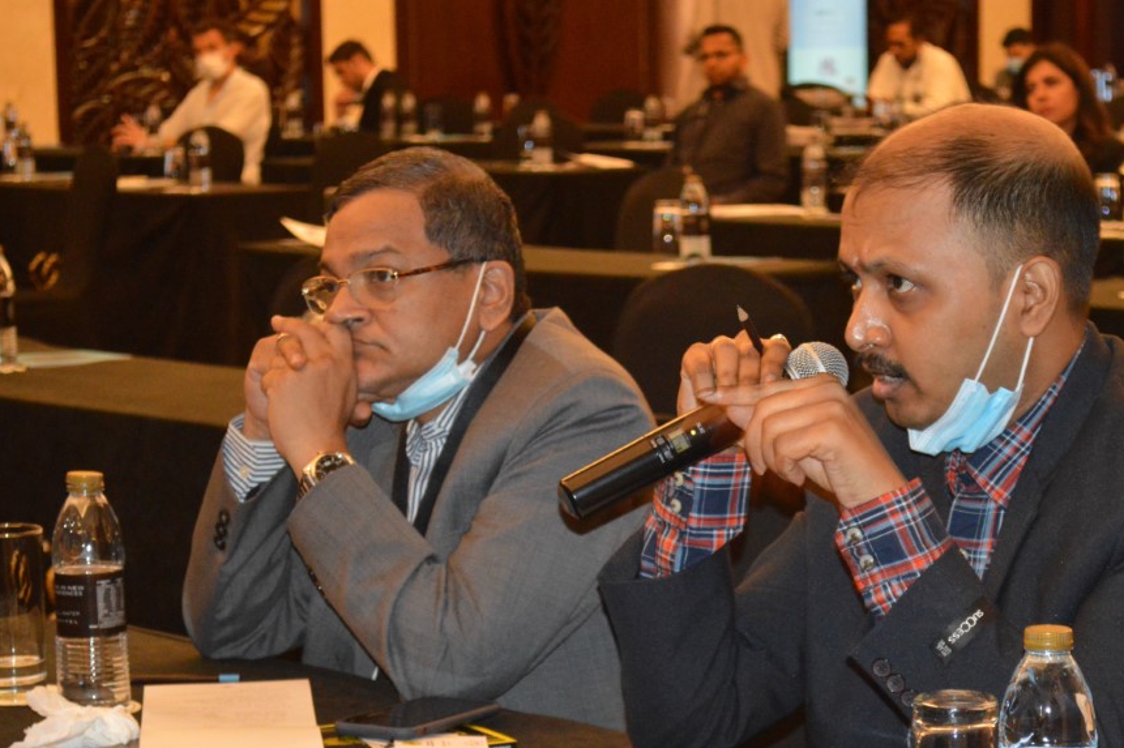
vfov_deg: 12.4
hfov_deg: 18.5
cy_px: 460
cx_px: 706
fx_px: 3453
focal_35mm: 111
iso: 3200
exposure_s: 1/60
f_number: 5.6
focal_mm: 55
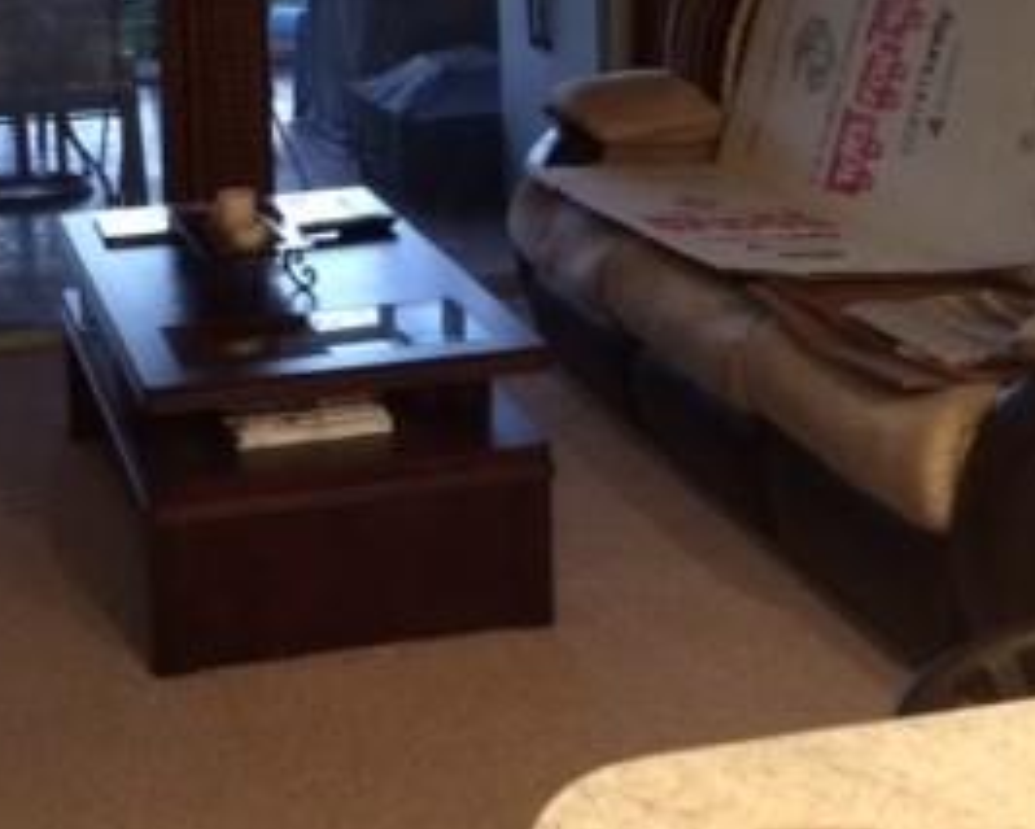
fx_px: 2084
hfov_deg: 27.6
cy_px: 51
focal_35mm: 68
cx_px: 311
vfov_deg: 21.9
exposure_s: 1/15
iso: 400
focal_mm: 4.15
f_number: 2.2
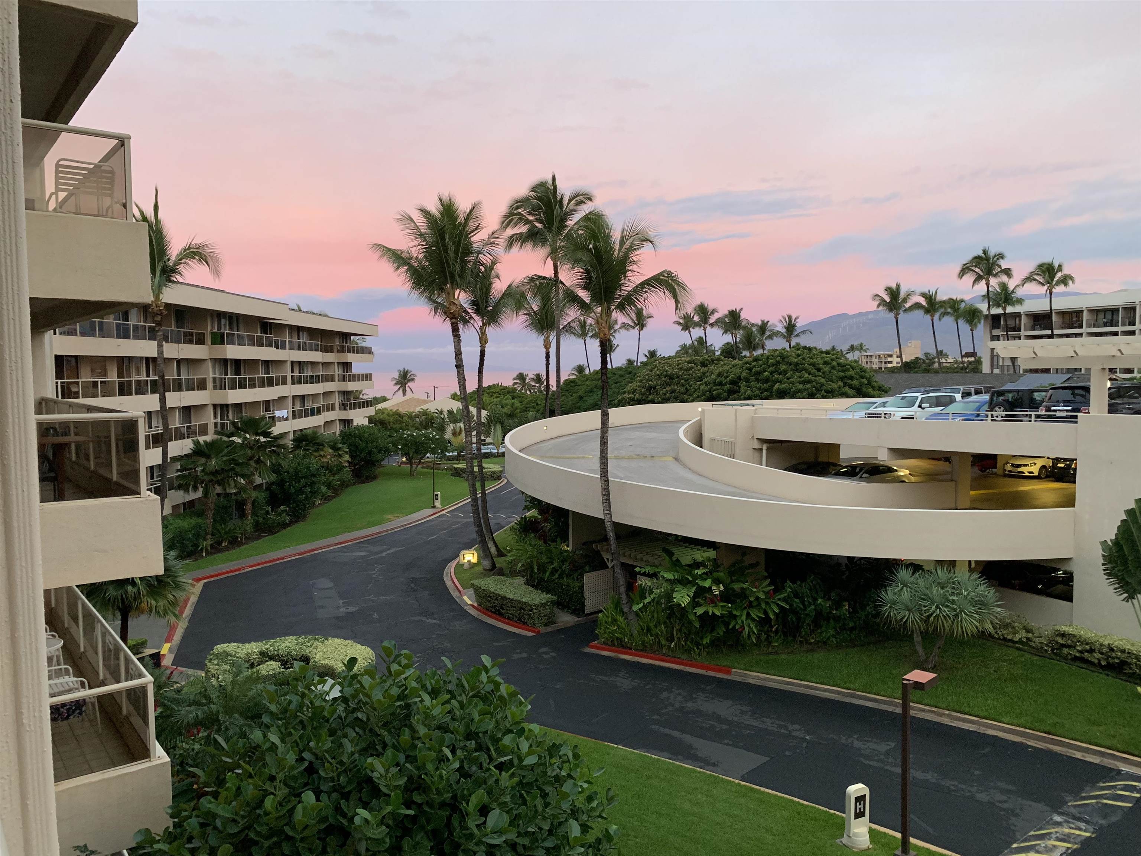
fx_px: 857
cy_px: 428
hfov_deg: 67.3
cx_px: 570
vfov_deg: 53.1
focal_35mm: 26
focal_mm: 4.25
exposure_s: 1/60
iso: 250
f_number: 1.8
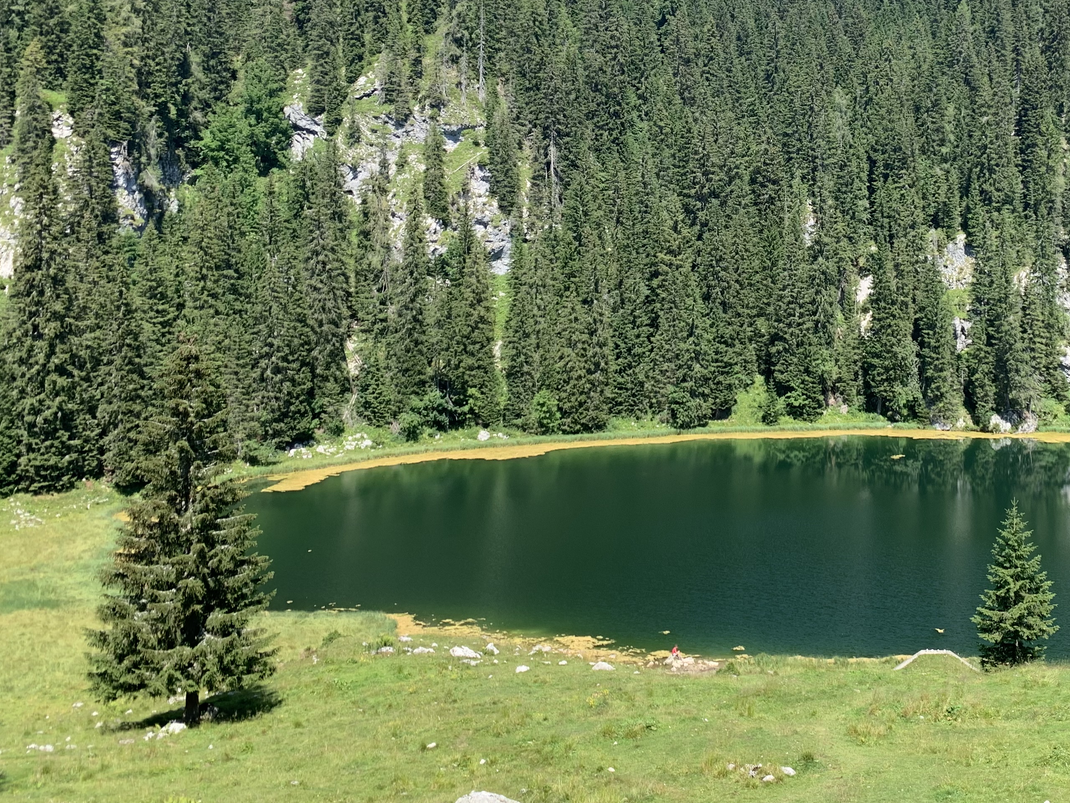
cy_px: 261
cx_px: 810
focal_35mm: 41
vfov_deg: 34.8
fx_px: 1267
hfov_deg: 44.2
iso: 25
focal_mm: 4.25
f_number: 1.8
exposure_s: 1/442
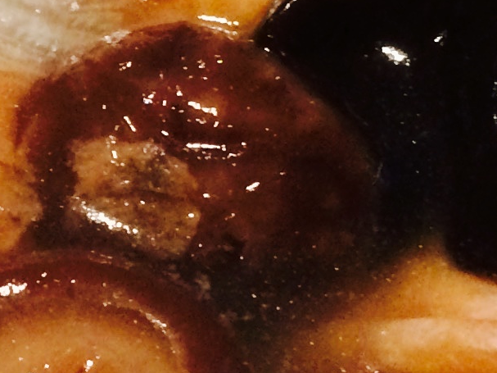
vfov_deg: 9.5
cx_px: -21
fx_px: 2239
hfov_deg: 12.5
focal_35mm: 156
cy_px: 278
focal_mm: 4.15
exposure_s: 1/25
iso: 320
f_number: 2.2
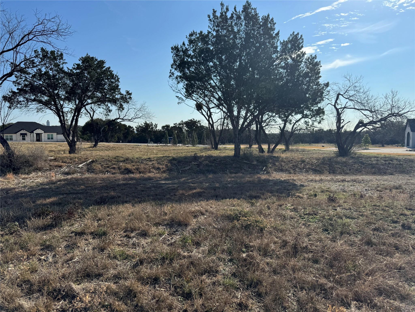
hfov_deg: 71.6
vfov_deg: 56.8
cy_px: 156
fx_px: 288
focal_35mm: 24
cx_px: 208
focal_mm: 6.76
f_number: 1.78
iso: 80
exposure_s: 1/6410
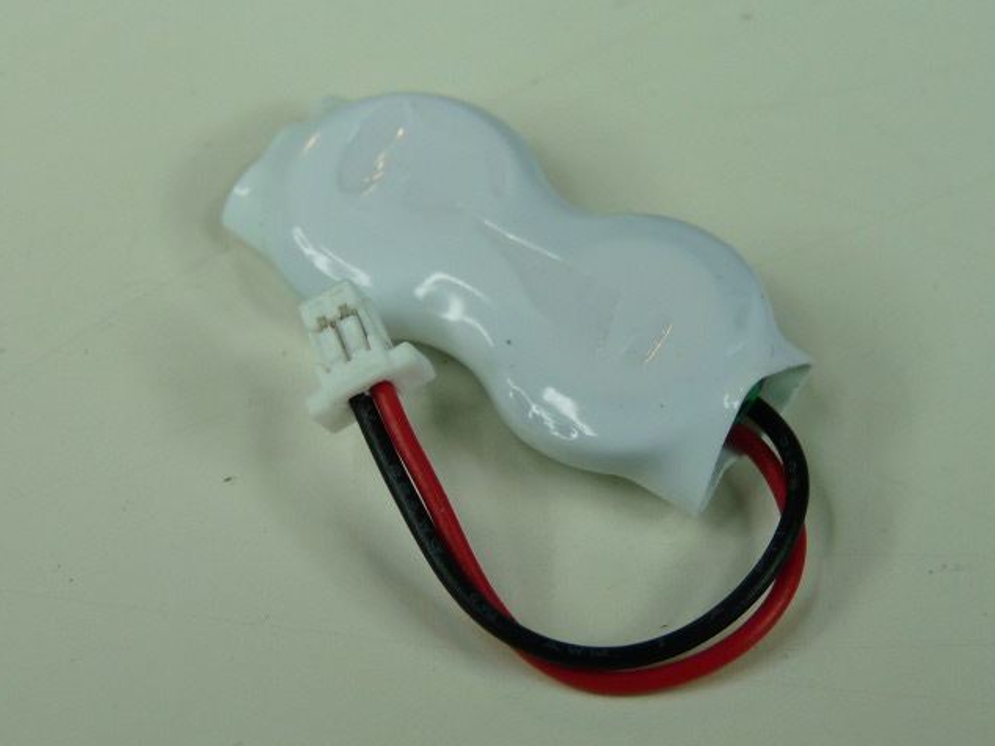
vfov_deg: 14.5
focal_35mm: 102
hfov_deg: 19.3
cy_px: 374
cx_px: 498
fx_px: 2931
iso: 100
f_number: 3.2
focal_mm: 10.4
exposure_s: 1/80
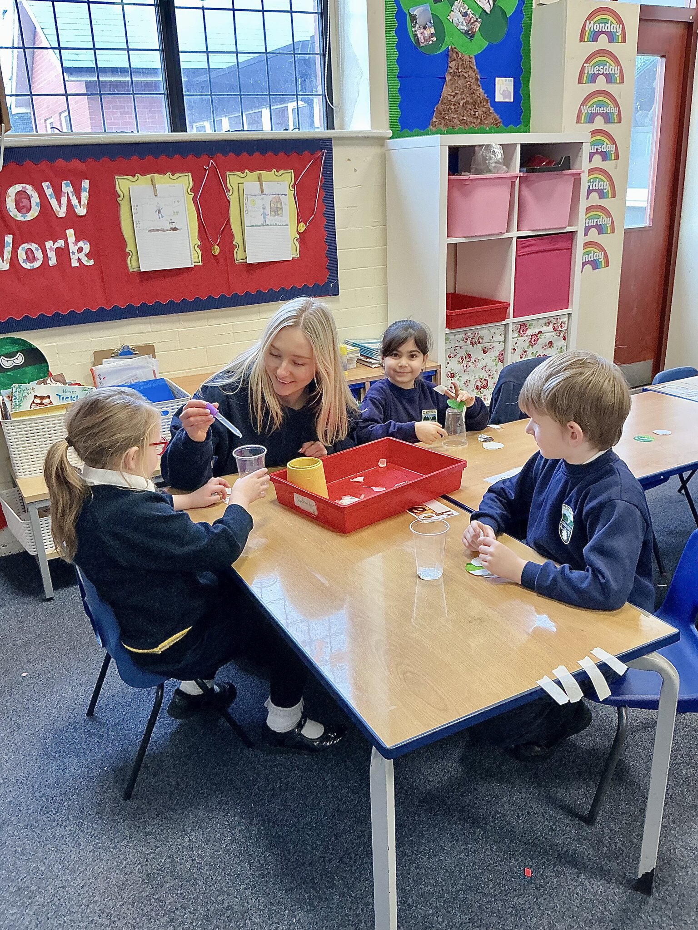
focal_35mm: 29
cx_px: 349
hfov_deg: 48.2
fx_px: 780
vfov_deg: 61.7
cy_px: 465
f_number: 1.8
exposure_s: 1/50
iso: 100
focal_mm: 3
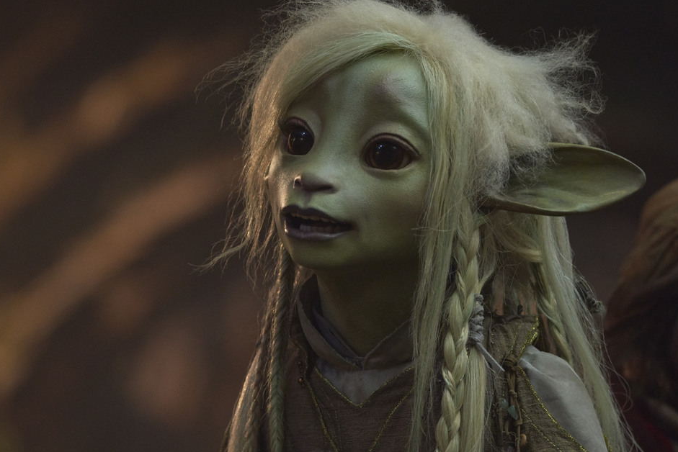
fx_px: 6725
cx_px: 277
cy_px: 247
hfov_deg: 5.8
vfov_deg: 3.9
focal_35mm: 357
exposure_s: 1/200
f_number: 5.6
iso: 1250
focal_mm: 280
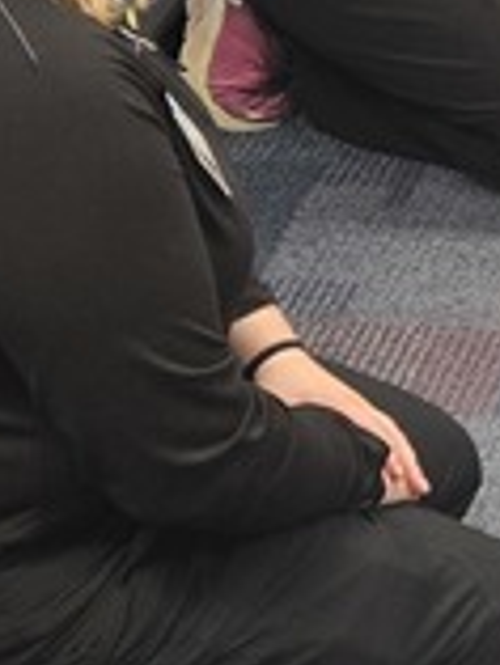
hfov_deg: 9.2
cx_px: 1038
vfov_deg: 13.0
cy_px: 59
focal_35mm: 150
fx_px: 2885
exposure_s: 1/60
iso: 125
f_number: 1.8
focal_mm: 5.4
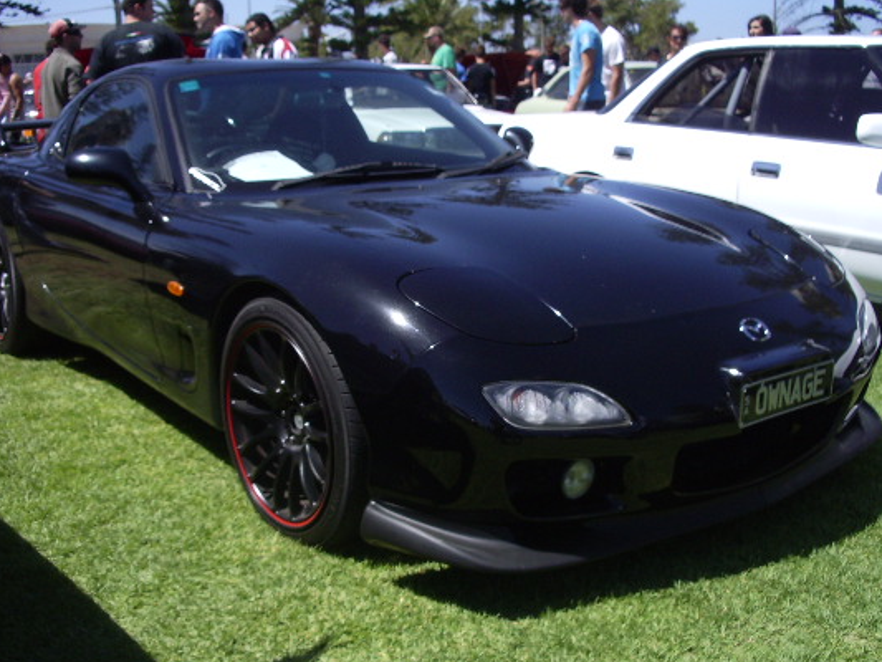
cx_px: 419
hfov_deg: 44.8
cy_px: 328
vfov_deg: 34.4
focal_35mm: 42
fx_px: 1070
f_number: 4.3
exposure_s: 1/640
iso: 80
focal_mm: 5.8
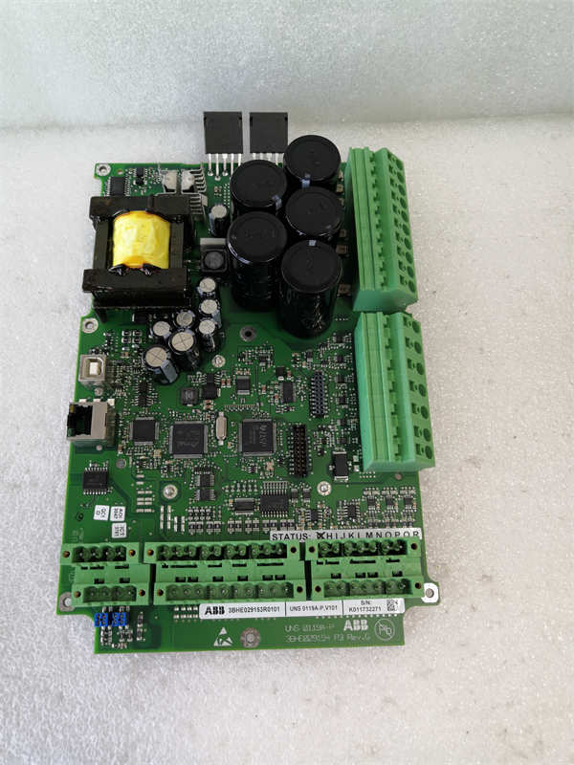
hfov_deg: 51.4
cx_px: 287
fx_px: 597
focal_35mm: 27
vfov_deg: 65.3
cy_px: 382
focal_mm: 3.95
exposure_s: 1/50
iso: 80
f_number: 1.8
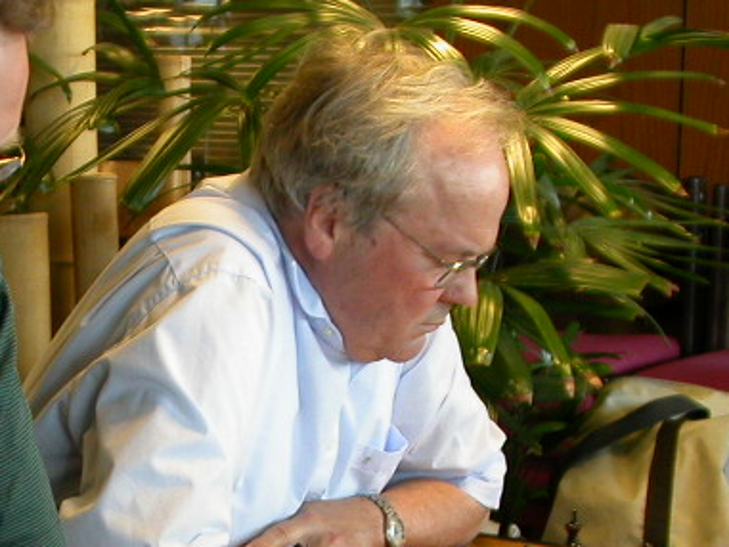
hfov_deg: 19.0
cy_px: 624
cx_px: 113
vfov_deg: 14.1
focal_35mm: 102
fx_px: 2149
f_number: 2.6
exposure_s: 1/11.7
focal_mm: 7.85
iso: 100
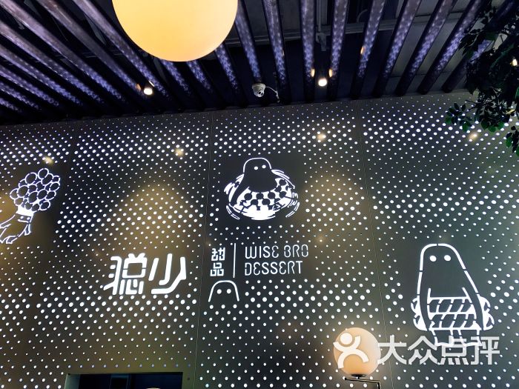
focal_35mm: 28
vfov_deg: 49.7
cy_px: 194
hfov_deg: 63.4
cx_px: 260
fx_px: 420
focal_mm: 3.99
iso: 40
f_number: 1.8
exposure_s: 1/100
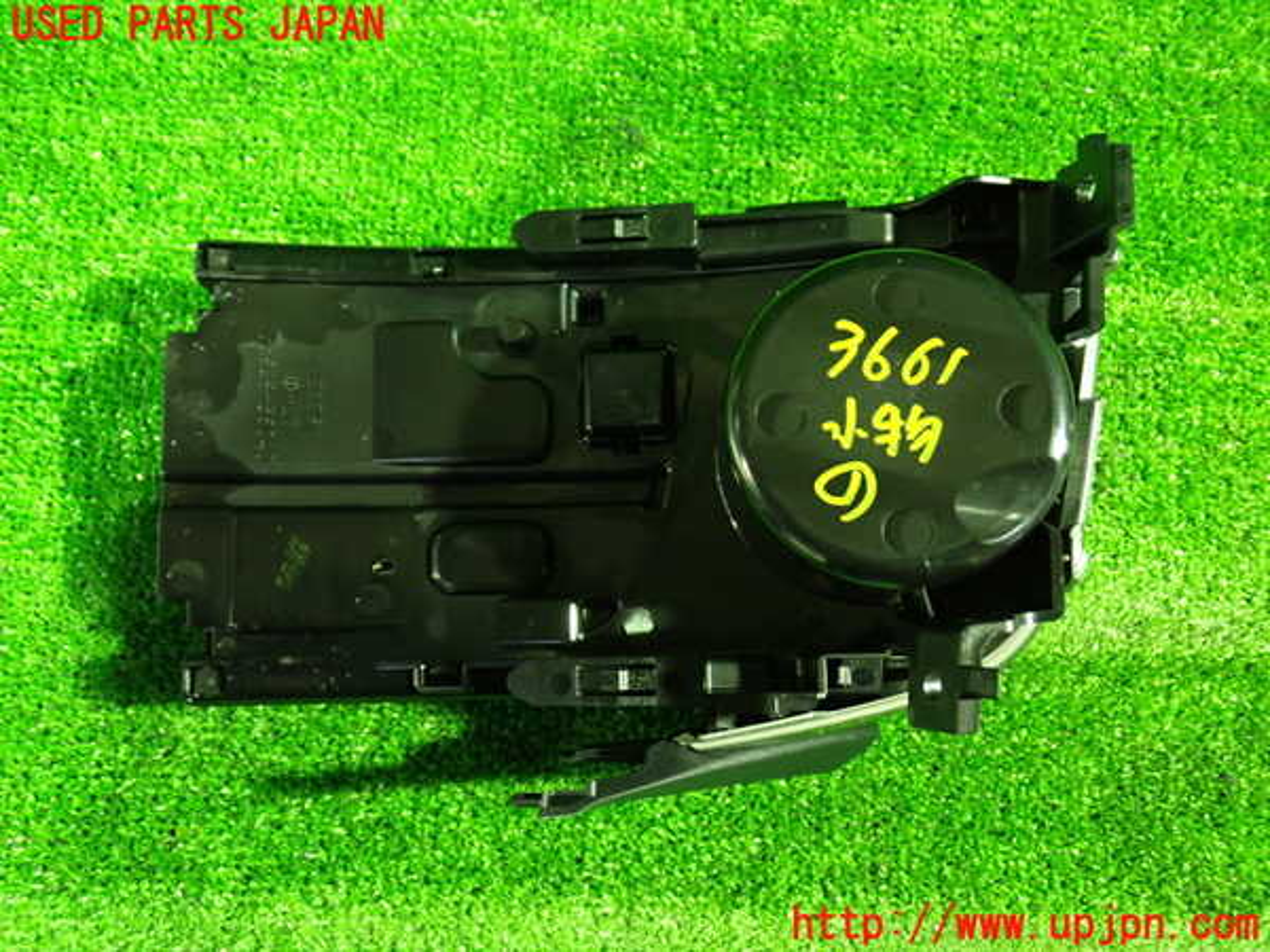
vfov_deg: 44.2
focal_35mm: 32
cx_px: 635
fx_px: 1174
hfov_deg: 56.8
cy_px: 476
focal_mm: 5.79
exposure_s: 1/10
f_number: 2.4
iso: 800
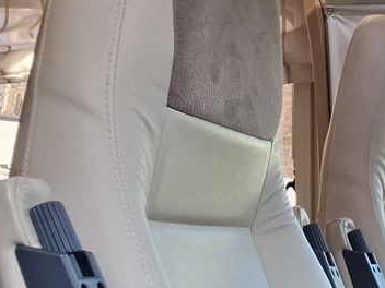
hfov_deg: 17.8
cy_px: 371
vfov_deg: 15.0
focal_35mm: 94
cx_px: 633
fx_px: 1045
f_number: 1.8
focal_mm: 5.54
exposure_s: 1/132
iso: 50
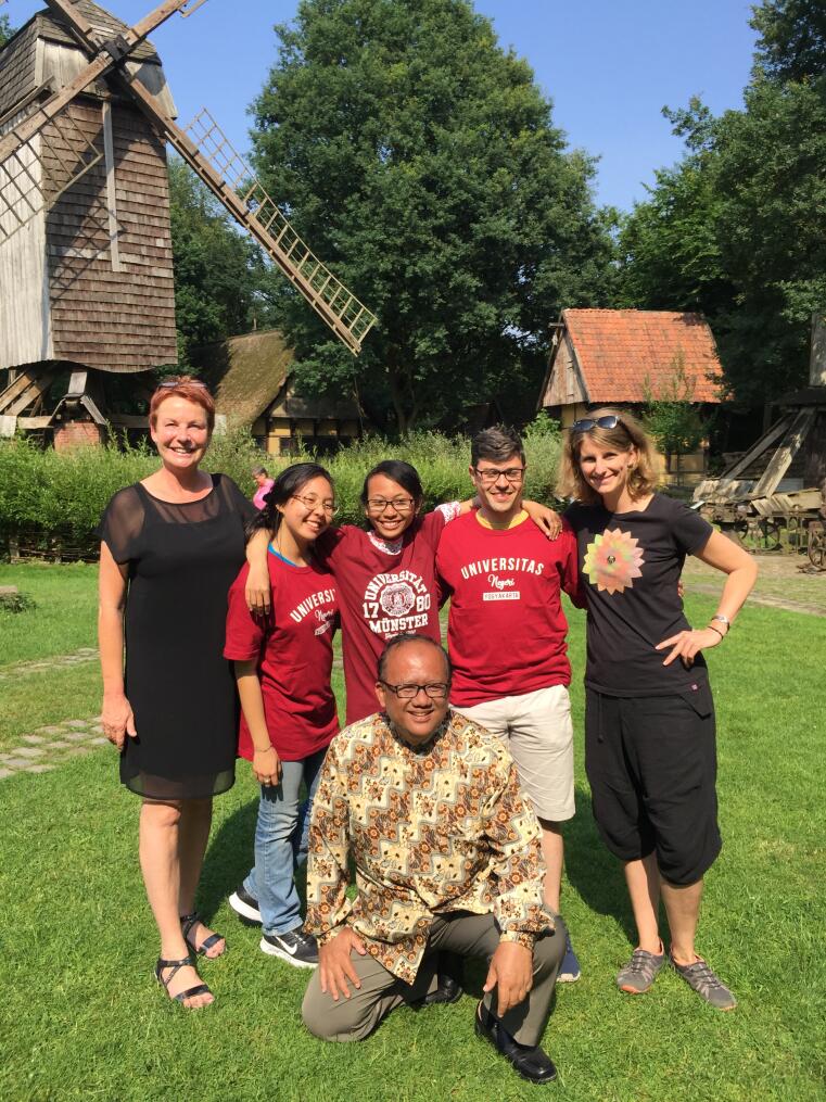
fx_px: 923
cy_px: 551
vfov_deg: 61.7
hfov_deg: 48.2
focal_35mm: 29
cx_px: 413
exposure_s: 1/1364
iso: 32
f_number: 2.2
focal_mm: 4.15
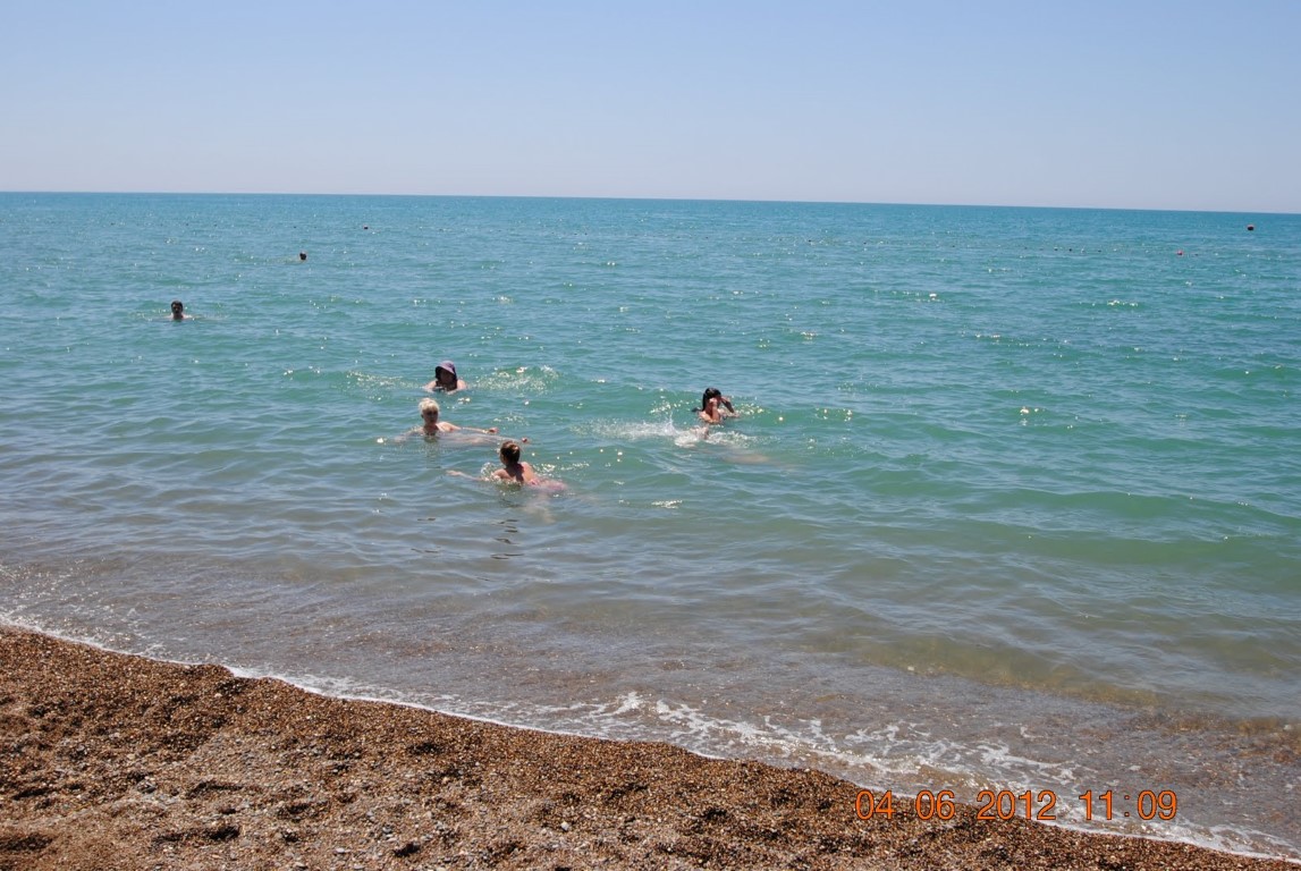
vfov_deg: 37.0
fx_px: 1303
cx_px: 650
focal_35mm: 36
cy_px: 436
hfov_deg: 53.1
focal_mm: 24
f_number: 8
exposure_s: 1/250
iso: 100
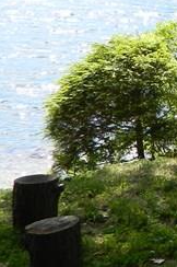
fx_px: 1132
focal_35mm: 153
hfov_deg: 7.8
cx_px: 523
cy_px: -47
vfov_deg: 13.1
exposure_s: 1/250
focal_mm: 6.2
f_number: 3.3
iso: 80
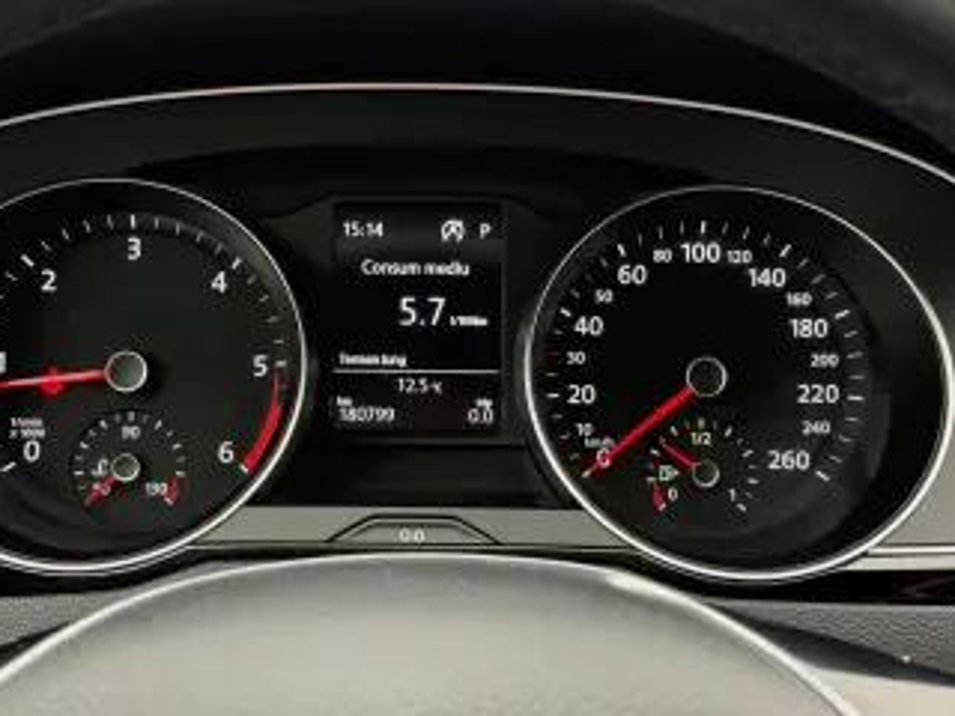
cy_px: 355
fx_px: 1490
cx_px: 427
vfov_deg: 27.0
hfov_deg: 35.5
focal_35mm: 54
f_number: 1.78
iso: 200
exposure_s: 1/78
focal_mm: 6.76
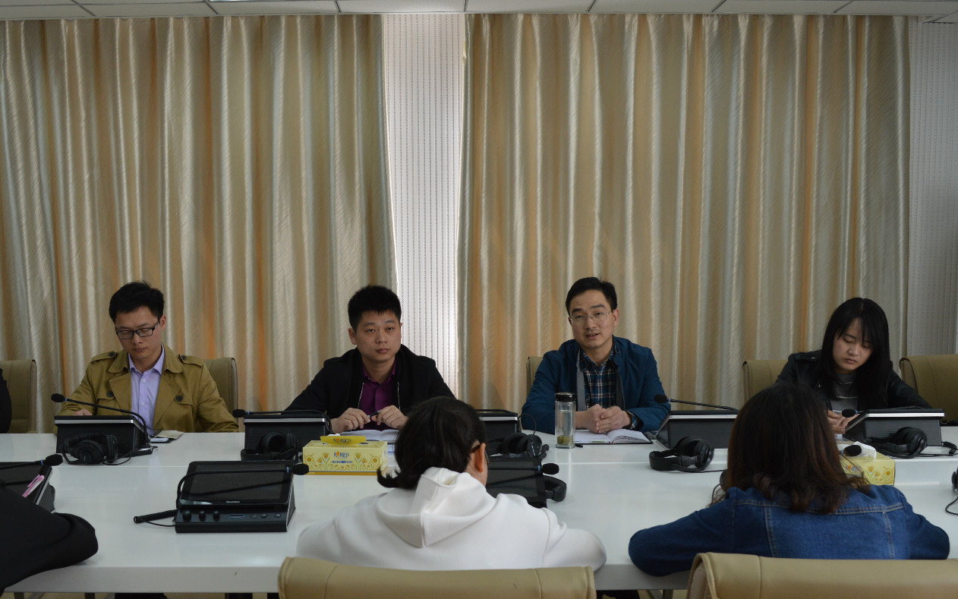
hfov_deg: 48.5
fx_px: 1061
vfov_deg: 31.3
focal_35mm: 41
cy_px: 388
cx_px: 424
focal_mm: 21
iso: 400
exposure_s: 1/125
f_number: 5.6
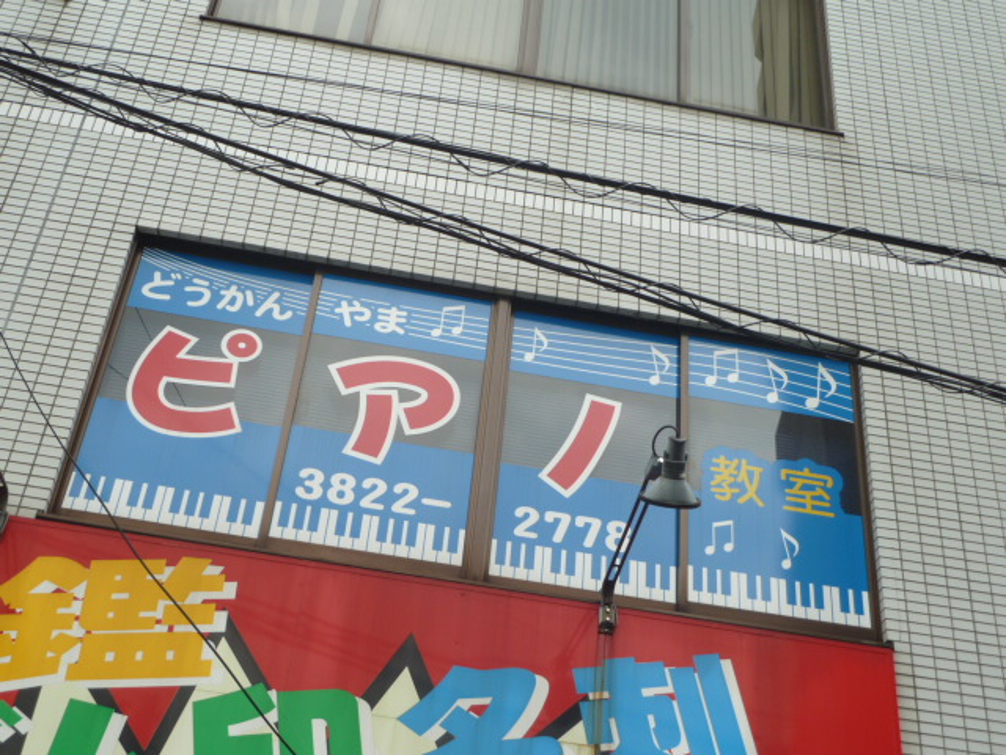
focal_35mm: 48
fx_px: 1395
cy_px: 378
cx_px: 503
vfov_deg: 30.3
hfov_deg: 39.7
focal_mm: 7.9
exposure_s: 1/125
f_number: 4
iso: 80
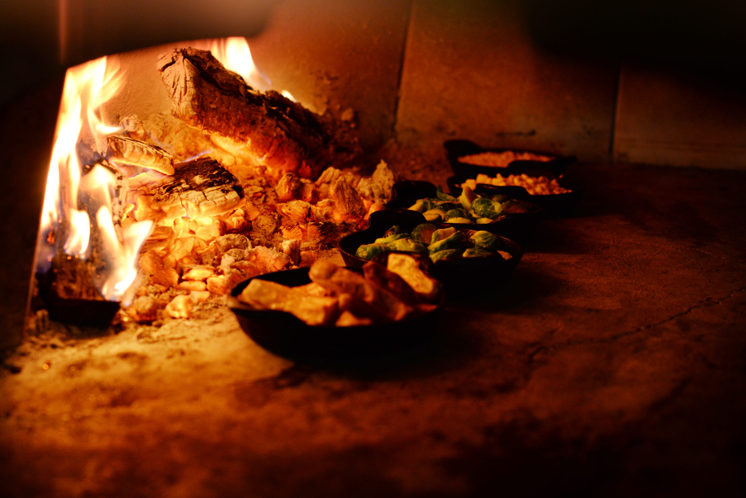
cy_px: 249
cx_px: 373
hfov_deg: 39.6
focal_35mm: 50
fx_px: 1036
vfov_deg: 27.0
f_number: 4
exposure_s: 1/60
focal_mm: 50
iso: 1600
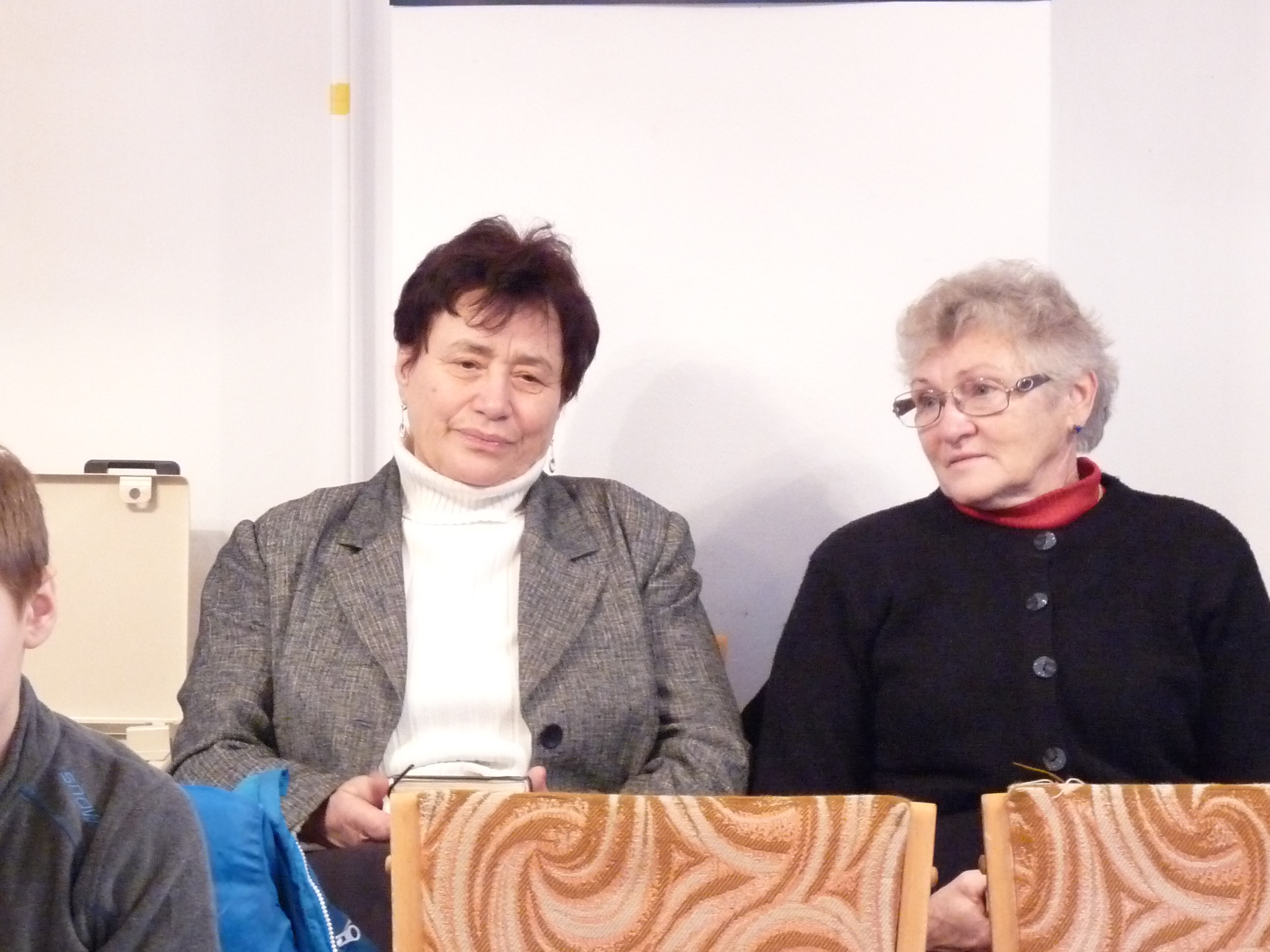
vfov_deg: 12.6
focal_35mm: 118
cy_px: 476
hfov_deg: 16.7
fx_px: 4329
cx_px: 635
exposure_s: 1/10
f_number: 3.4
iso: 800
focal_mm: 14.9
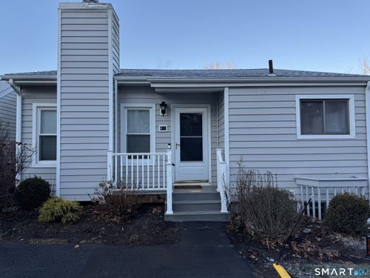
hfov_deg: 71.6
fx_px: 257
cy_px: 139
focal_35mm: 24
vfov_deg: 56.8
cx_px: 185
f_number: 1.78
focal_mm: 6.76
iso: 80
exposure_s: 1/593
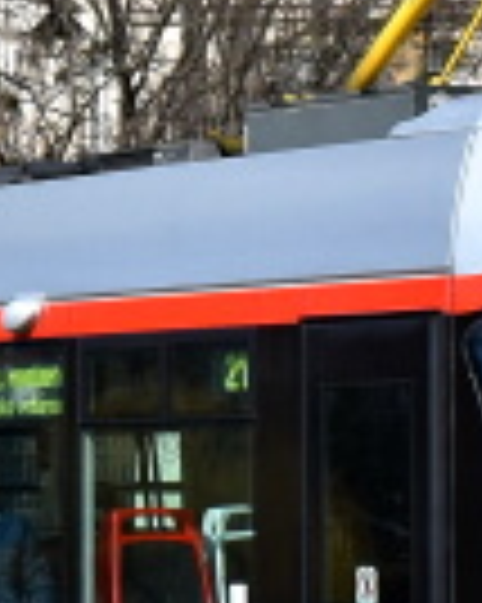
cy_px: 241
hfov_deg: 6.0
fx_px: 4606
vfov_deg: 7.5
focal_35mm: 258
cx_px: -23
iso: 320
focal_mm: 24
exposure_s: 1/1000
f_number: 7.1
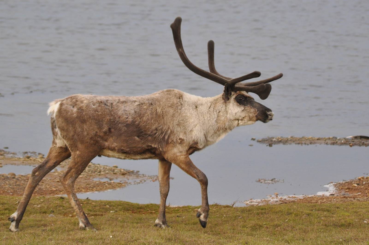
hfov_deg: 7.1
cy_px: 122
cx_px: 184
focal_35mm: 292
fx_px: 2995
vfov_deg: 4.7
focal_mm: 195
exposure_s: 1/1000
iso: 560
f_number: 4.8
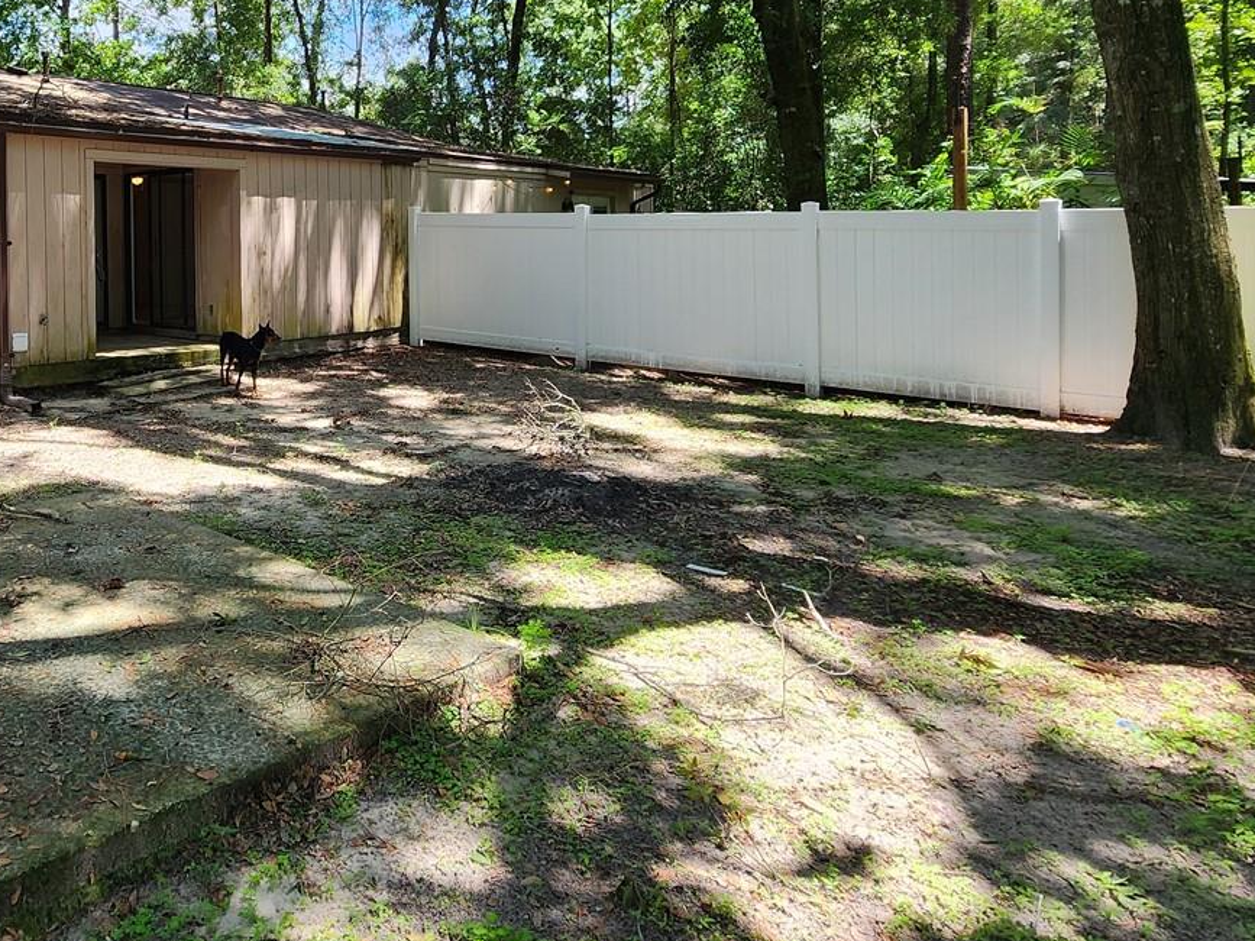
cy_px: 256
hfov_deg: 64.7
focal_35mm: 24
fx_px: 870
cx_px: 236
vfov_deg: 54.6
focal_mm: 2.2
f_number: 2.2
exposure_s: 1/251
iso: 50
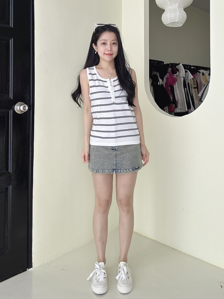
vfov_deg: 73.9
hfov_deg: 58.9
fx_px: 198
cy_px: 150
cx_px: 112
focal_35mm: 23
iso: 50
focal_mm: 2.69
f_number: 1.9
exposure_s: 1/121
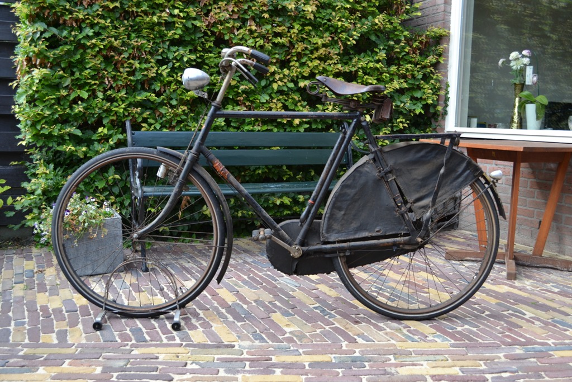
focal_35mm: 36
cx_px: 286
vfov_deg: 36.9
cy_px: 191
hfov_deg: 53.1
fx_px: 572
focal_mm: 24
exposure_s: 1/125
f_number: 5.6
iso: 180
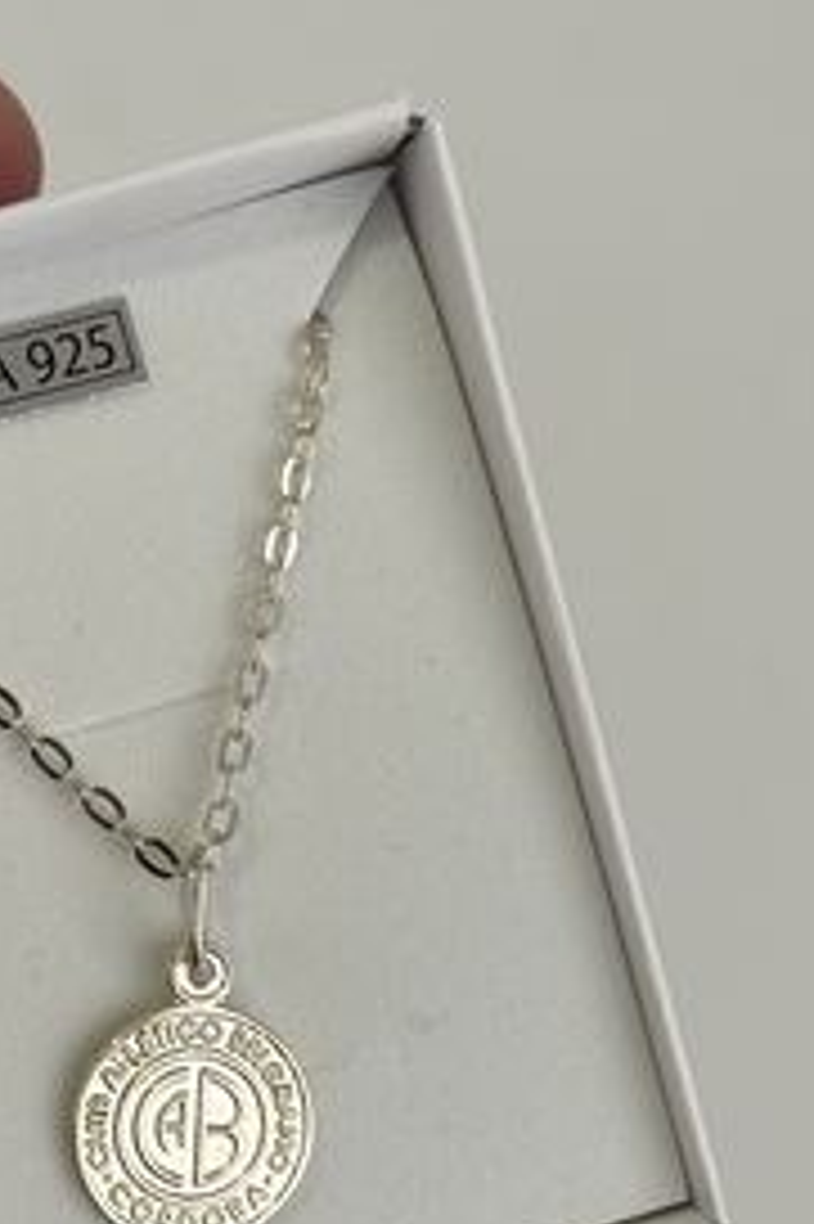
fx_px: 3328
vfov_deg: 20.7
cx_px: 162
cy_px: 866
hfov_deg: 13.9
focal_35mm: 98
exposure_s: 1/50
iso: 80
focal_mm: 6.76
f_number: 1.78
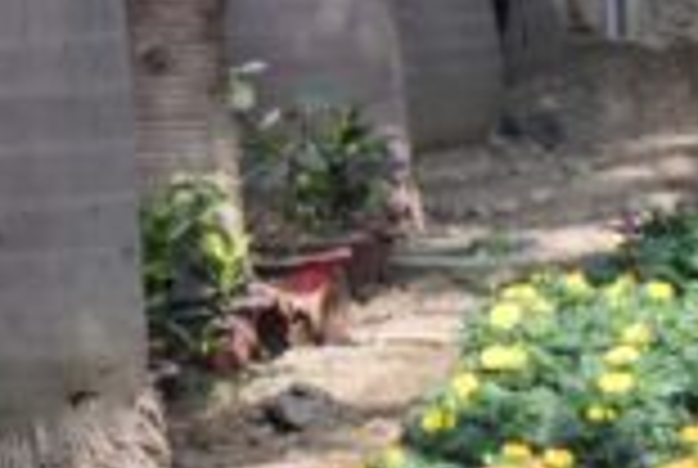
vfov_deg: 3.7
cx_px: 1432
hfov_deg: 5.4
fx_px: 7207
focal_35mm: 371
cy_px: 1004
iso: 125
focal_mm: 50
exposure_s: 1/250
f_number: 6.3
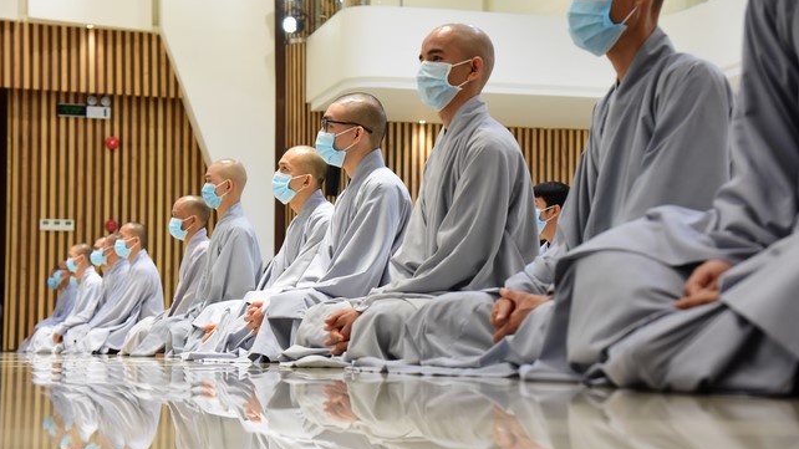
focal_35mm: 70
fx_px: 1483
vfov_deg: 17.2
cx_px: 397
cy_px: 226
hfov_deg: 30.2
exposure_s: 1/80
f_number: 5.6
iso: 2500
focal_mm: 66
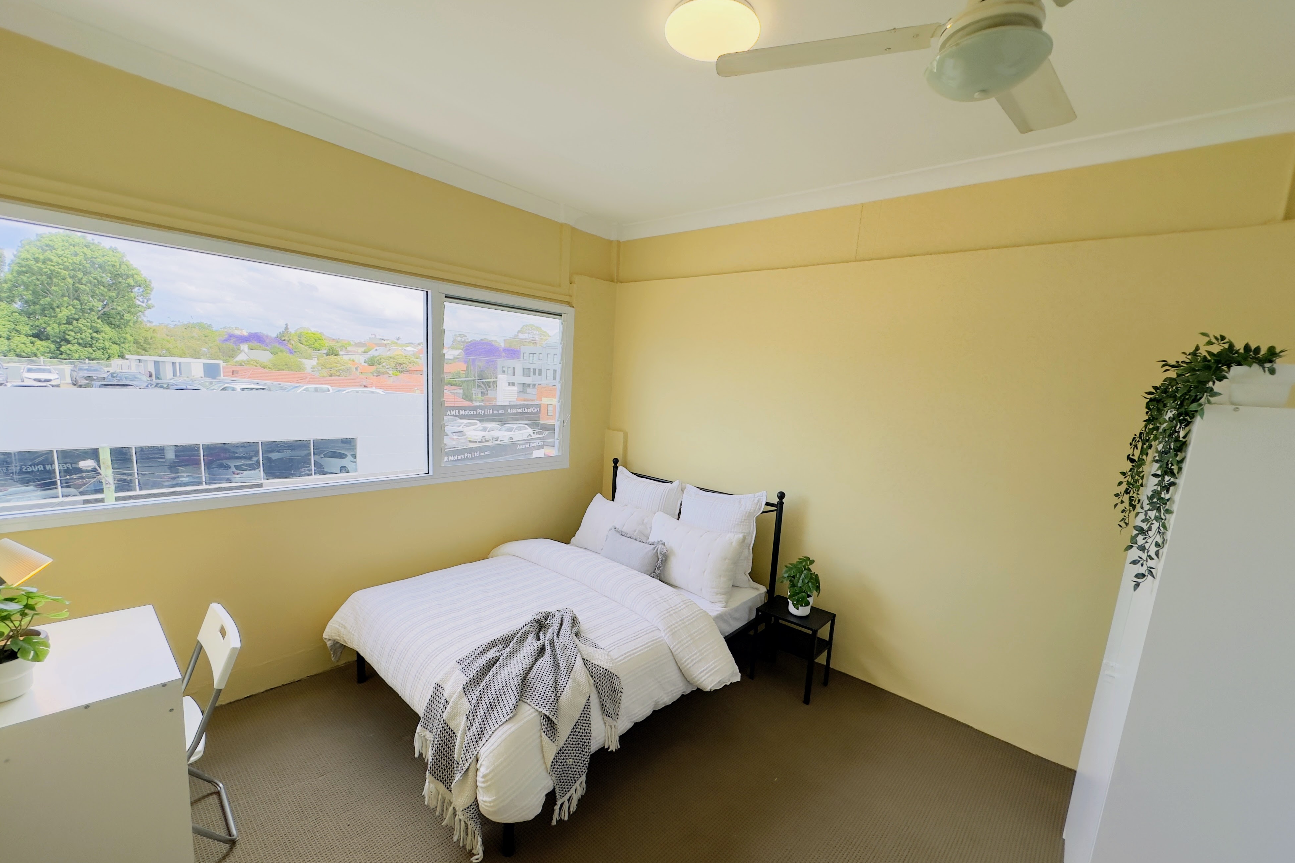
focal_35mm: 15
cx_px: 638
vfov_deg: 77.1
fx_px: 540
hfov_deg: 100.4
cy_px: 470
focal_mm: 2.22
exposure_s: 1/375
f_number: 2.2
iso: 40
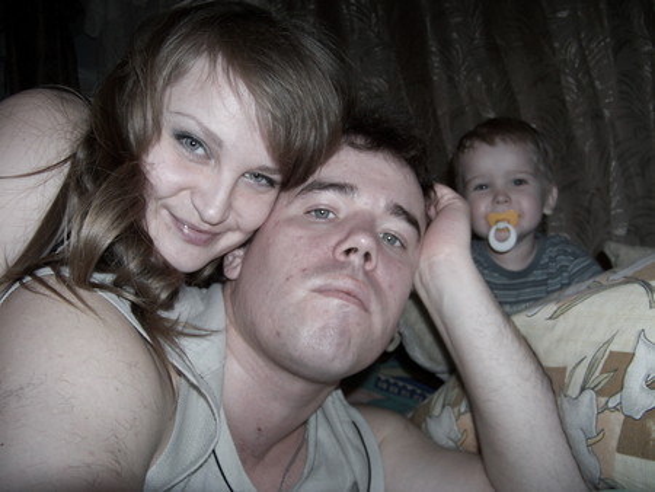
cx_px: 328
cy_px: 246
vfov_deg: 39.7
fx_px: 682
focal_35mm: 36
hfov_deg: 51.3
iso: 64
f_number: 2.8
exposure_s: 1/30
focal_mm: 5.85
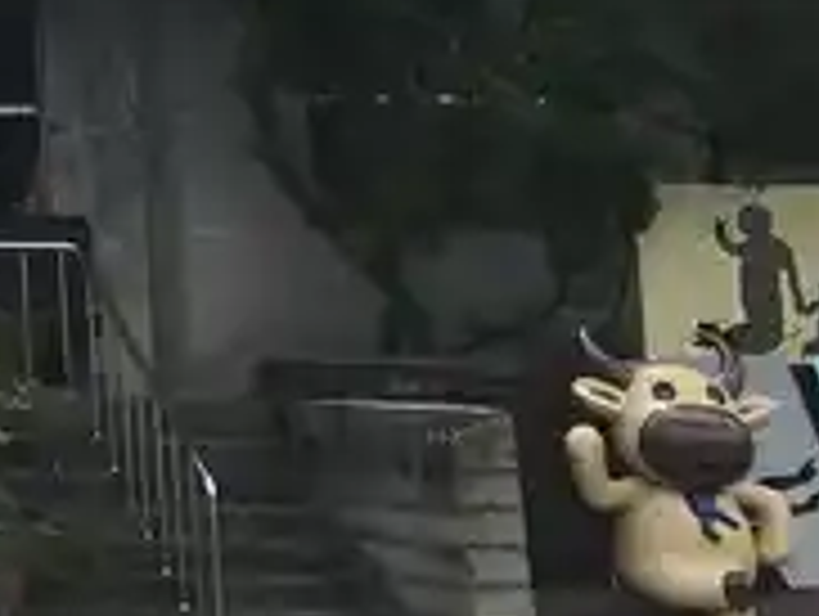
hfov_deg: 13.9
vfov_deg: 11.6
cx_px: -724
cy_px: -274
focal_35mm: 123
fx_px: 2914
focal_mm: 3.99
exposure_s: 1/3546
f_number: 1.8
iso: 20
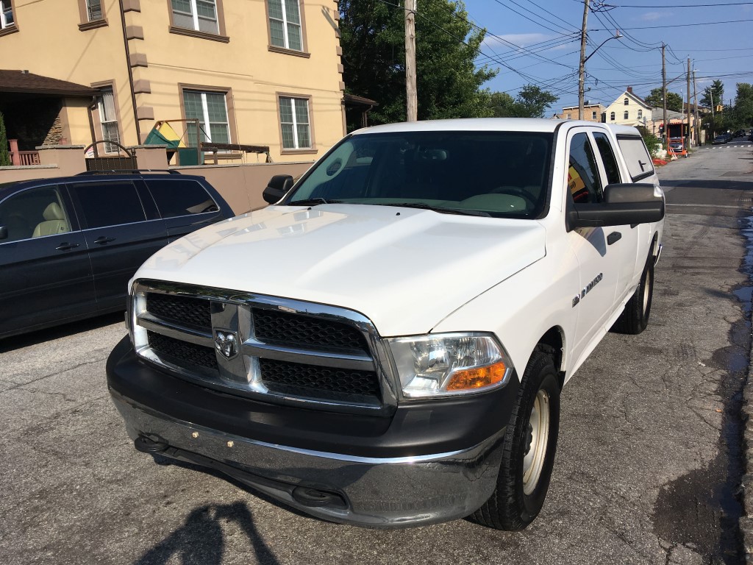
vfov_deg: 48.2
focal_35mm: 29
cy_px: 282
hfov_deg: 61.7
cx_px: 376
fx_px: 631
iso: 25
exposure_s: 1/2653
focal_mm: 4.15
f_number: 2.2
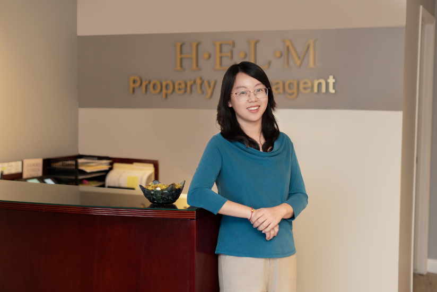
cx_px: 218
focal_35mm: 50
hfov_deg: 39.6
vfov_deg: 27.0
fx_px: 607
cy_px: 146
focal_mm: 50
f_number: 2.5
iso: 640
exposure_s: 1/160
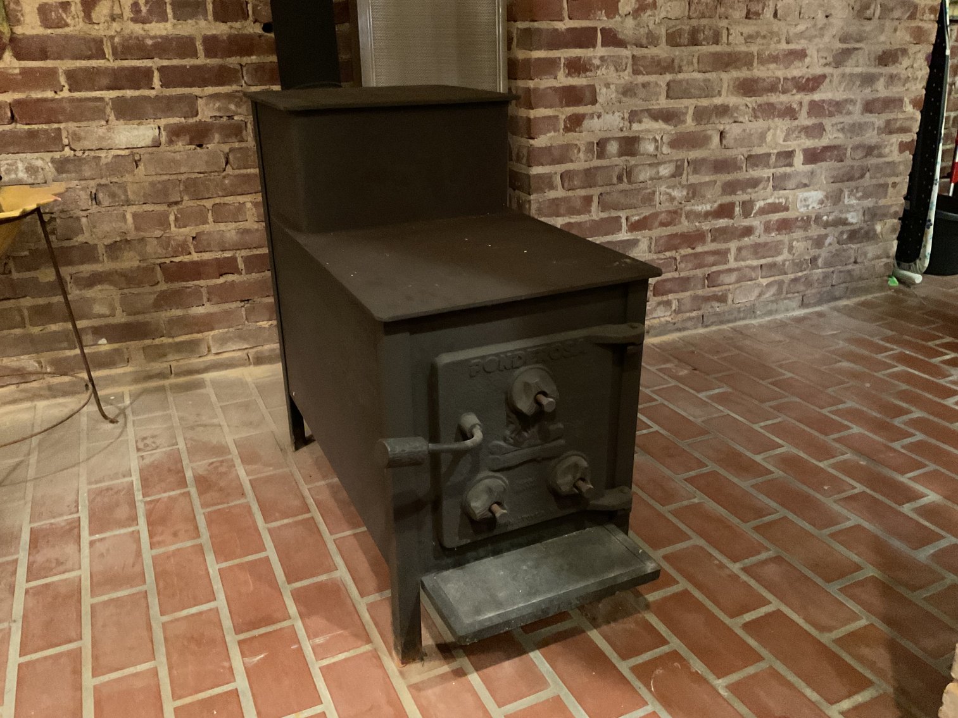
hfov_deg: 61.7
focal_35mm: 29
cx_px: 479
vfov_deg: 48.2
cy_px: 359
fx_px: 803
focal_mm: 3
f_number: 1.8
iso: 500
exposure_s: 1/17
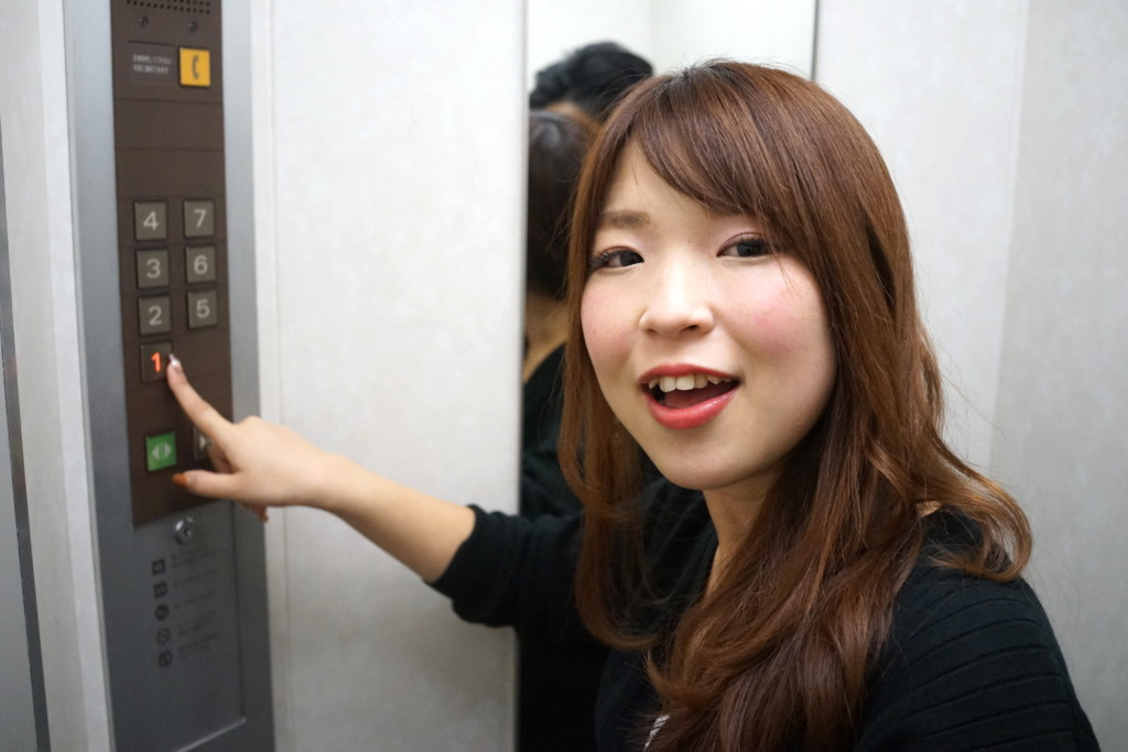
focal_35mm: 35
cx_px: 564
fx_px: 1097
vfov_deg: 37.9
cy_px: 376
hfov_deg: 54.4
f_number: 5
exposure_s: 1/80
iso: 6400
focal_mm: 35
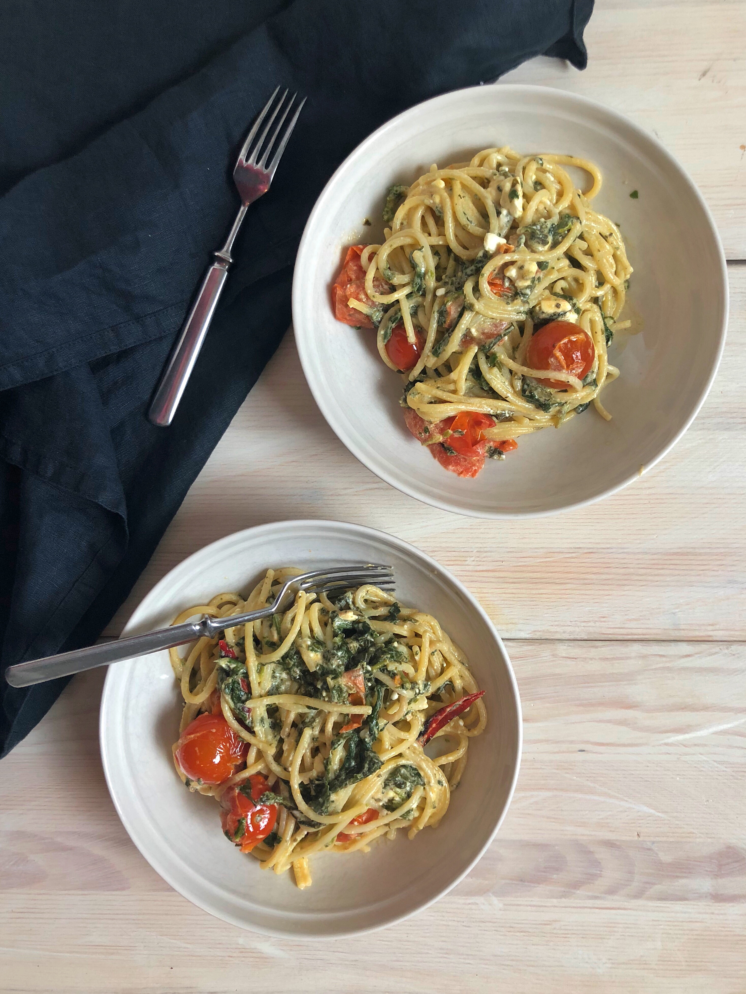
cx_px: 373
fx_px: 805
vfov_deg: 63.4
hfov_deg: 49.7
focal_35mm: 28
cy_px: 497
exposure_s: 1/25
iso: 40
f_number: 1.8
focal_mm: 3.99
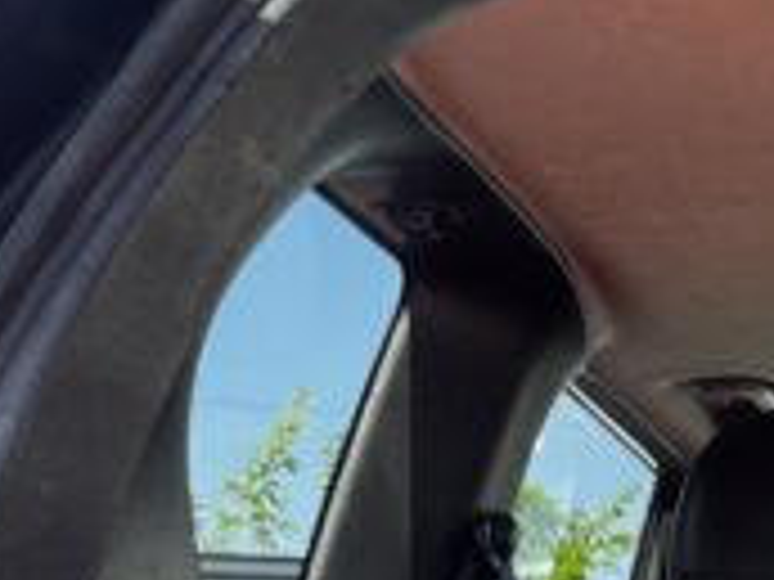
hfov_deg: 14.8
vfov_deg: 11.3
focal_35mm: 121
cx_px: 1264
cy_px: 1088
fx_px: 2706
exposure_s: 1/229
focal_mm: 5.1
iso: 40
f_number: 1.6
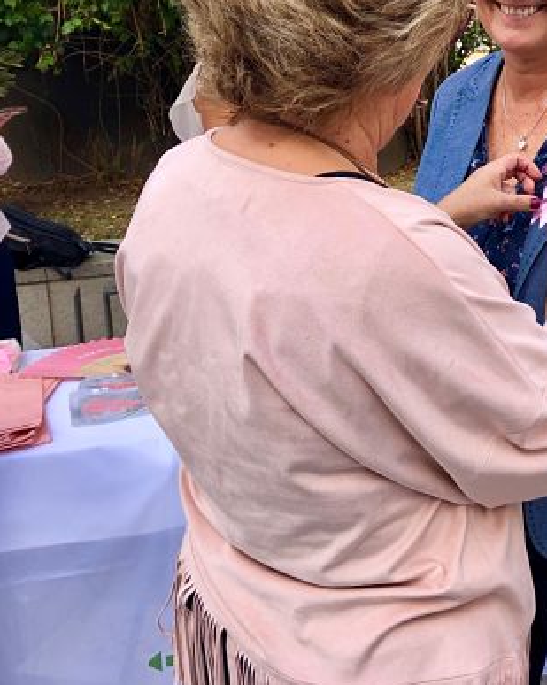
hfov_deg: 30.9
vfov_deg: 39.3
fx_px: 952
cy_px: 258
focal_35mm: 47
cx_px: 472
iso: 20
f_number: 1.8
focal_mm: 4
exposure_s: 1/440
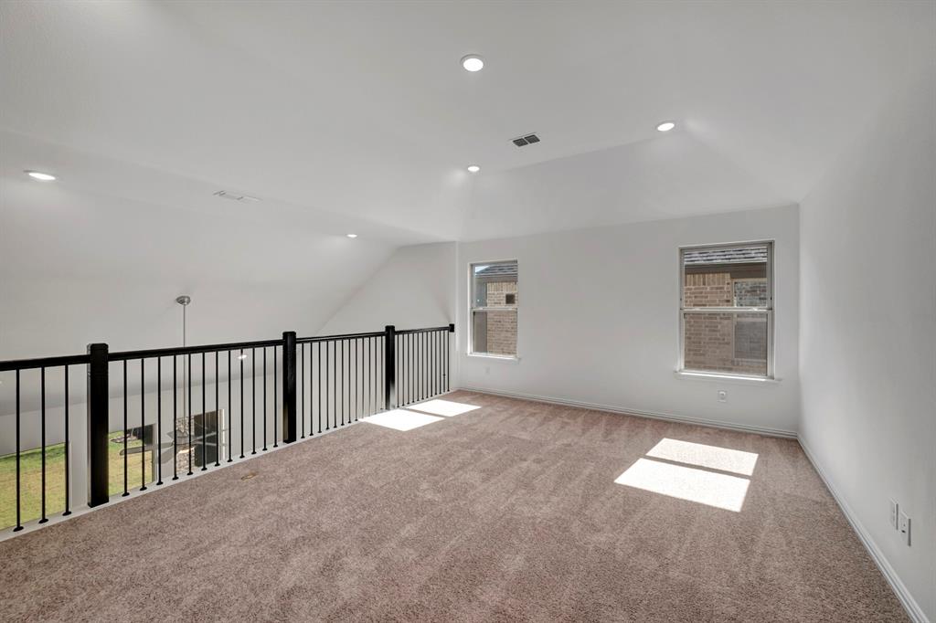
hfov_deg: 104.3
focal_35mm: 14
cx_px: 468
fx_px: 364
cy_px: 312
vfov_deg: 81.2
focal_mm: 14
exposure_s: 1/10
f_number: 9
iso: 100
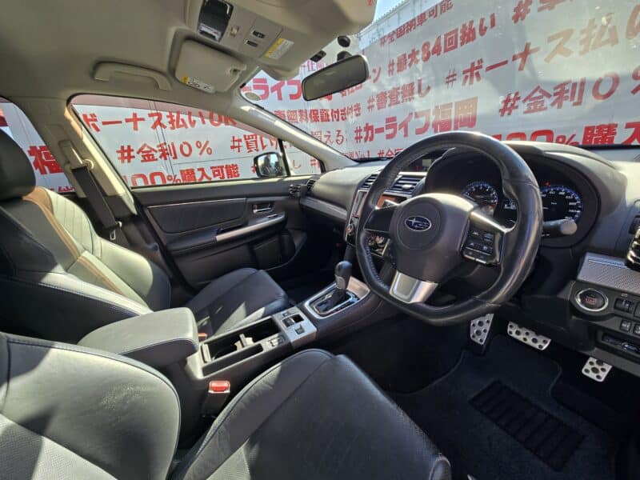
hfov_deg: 106.2
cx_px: 320
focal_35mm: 13
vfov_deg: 89.9
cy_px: 240
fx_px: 240
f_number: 2.2
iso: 50
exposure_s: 1/163
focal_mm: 2.2
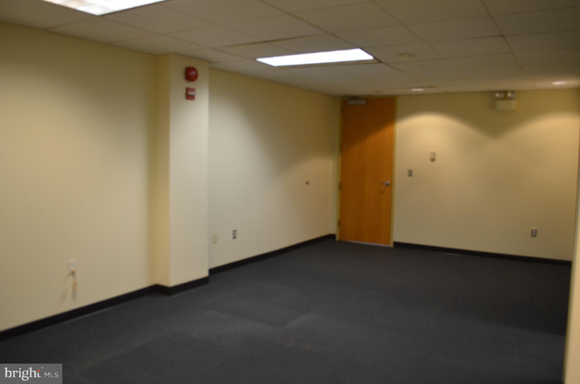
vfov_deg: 43.4
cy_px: 192
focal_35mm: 30
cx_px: 290
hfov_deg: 62.0
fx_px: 482
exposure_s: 1/60
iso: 720
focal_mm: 20
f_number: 4
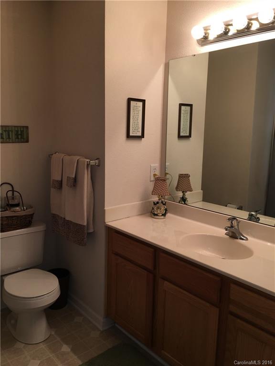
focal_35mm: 29
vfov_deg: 61.7
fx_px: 307
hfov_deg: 48.2
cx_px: 138
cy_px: 183
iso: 25
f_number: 2.2
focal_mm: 4.15
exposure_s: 1/30
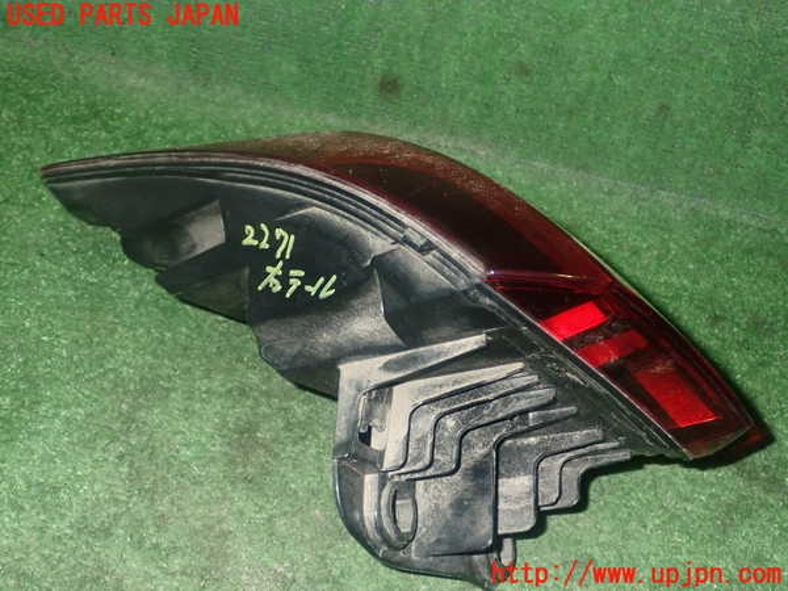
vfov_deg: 35.1
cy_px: 296
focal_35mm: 41
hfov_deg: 45.8
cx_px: 394
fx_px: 933
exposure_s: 1/40
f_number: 8
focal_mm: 7.31
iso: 800
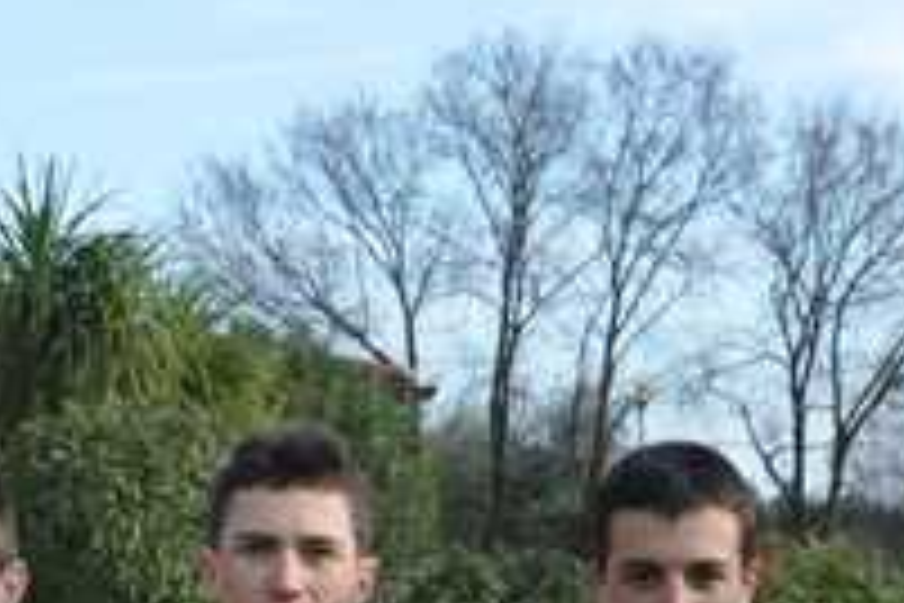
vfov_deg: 8.2
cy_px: 1145
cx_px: -108
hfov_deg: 12.6
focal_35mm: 161
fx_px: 4031
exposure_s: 1/160
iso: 100
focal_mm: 21
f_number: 6.3
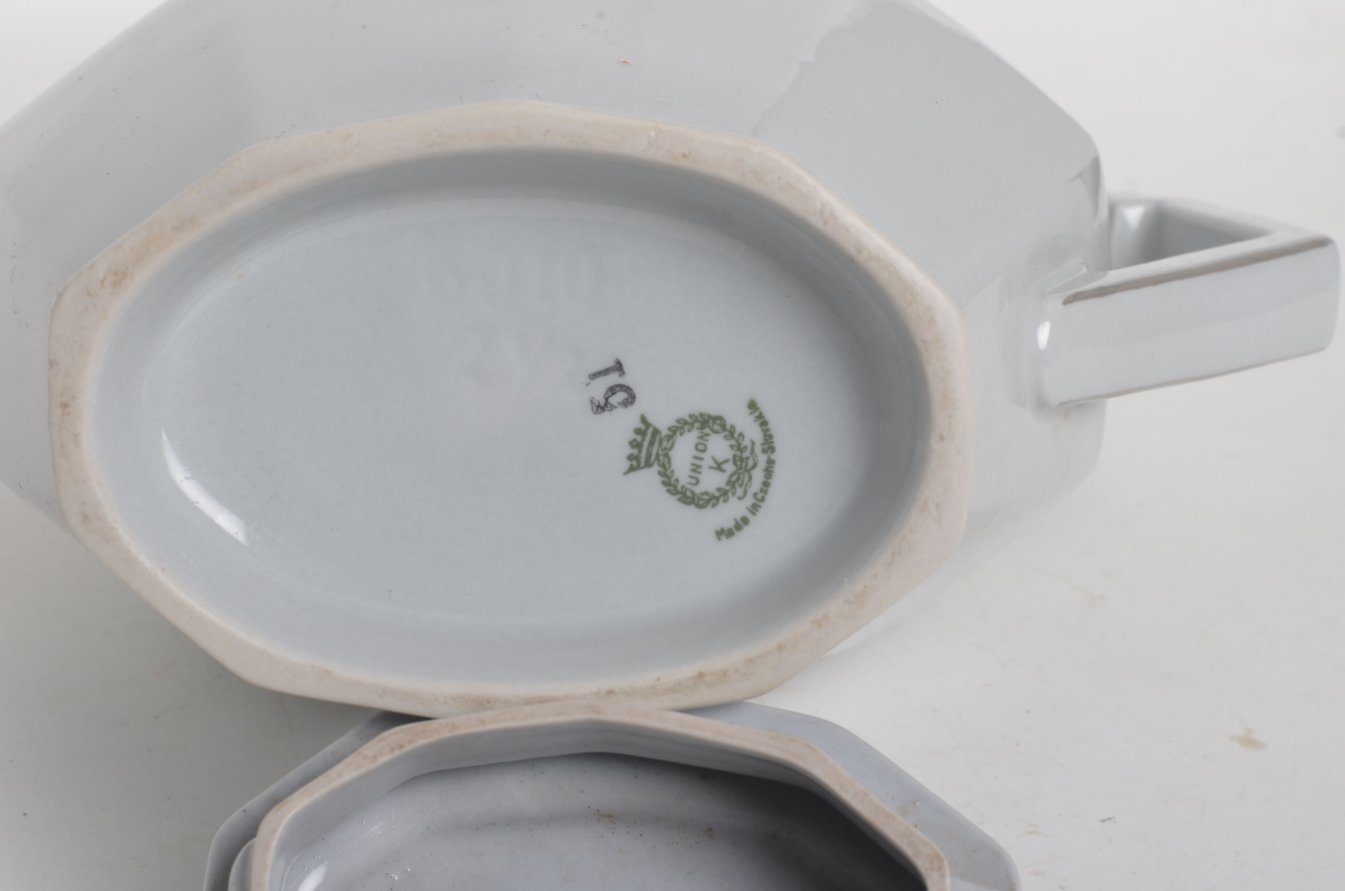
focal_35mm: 75
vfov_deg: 18.1
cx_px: 672
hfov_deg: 27.0
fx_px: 2796
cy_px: 446
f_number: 14
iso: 100
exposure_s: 1/125
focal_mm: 50
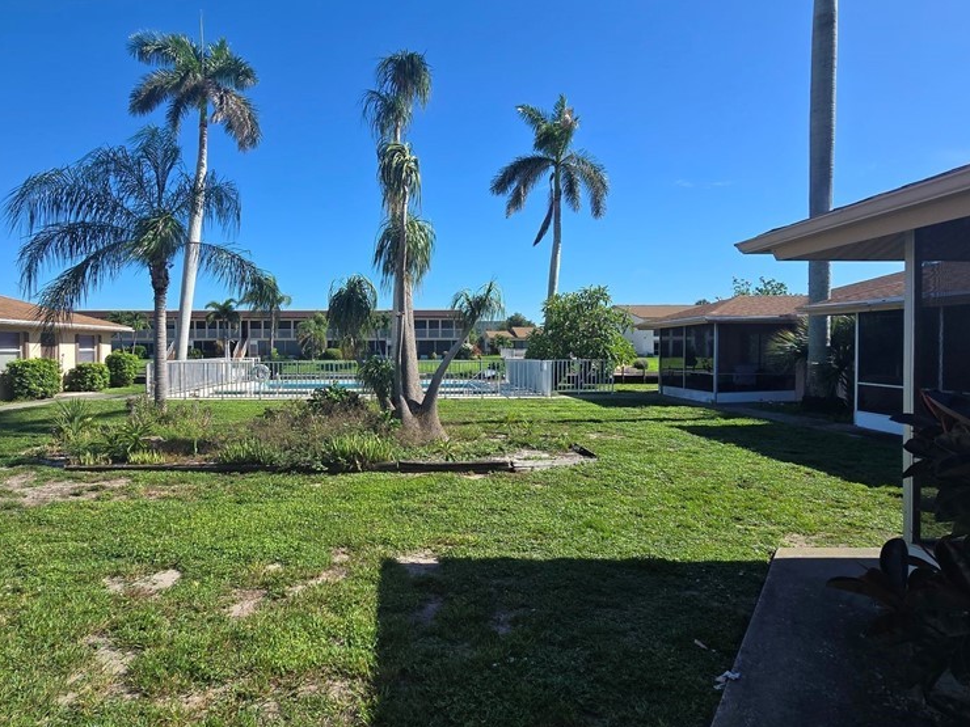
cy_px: 355
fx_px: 504
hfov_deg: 87.0
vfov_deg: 71.6
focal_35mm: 18
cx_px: 406
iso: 50
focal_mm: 2.2
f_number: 2.2
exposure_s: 1/2000
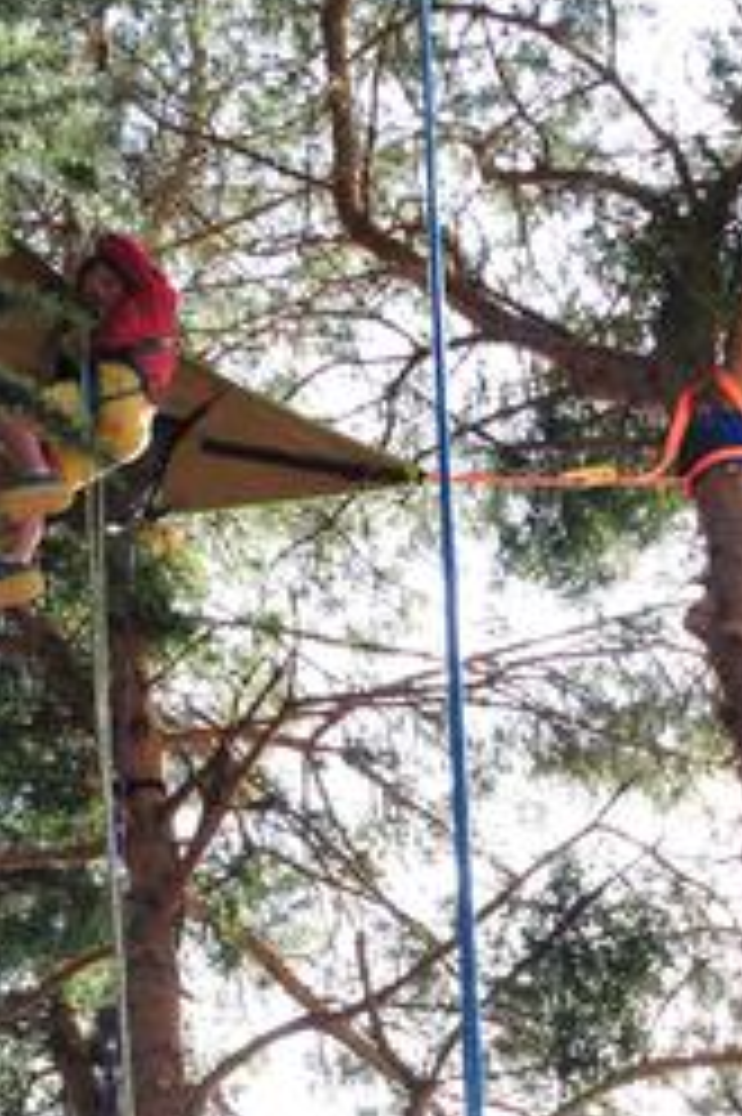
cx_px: 241
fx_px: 2477
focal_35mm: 80
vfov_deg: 24.2
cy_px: 1138
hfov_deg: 17.0
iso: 200
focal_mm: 22
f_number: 8
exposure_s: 1/60
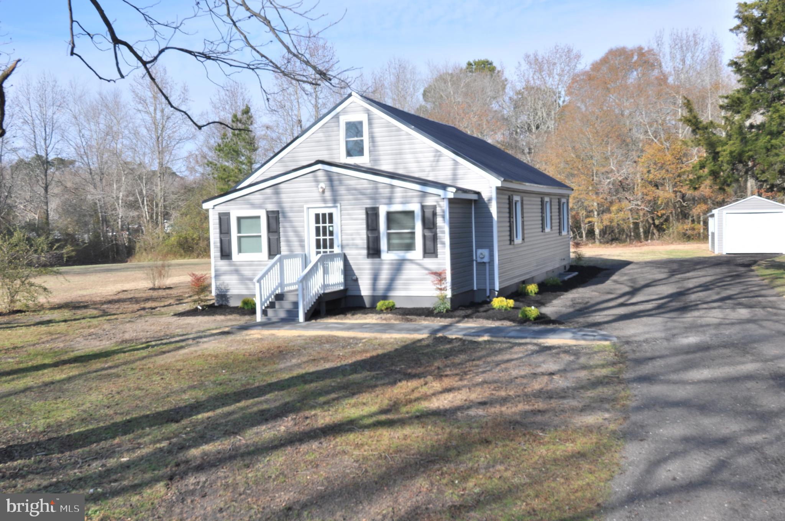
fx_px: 784
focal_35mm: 36
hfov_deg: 53.2
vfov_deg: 36.8
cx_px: 392
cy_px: 260
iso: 200
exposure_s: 1/320
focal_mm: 24
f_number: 9
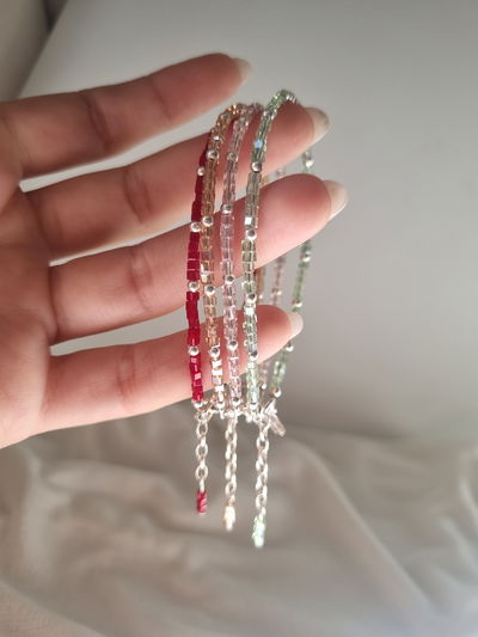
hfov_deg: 53.1
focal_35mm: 26
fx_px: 479
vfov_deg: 67.3
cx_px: 239
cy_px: 318
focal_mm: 5.4
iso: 50
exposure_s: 1/162
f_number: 1.8
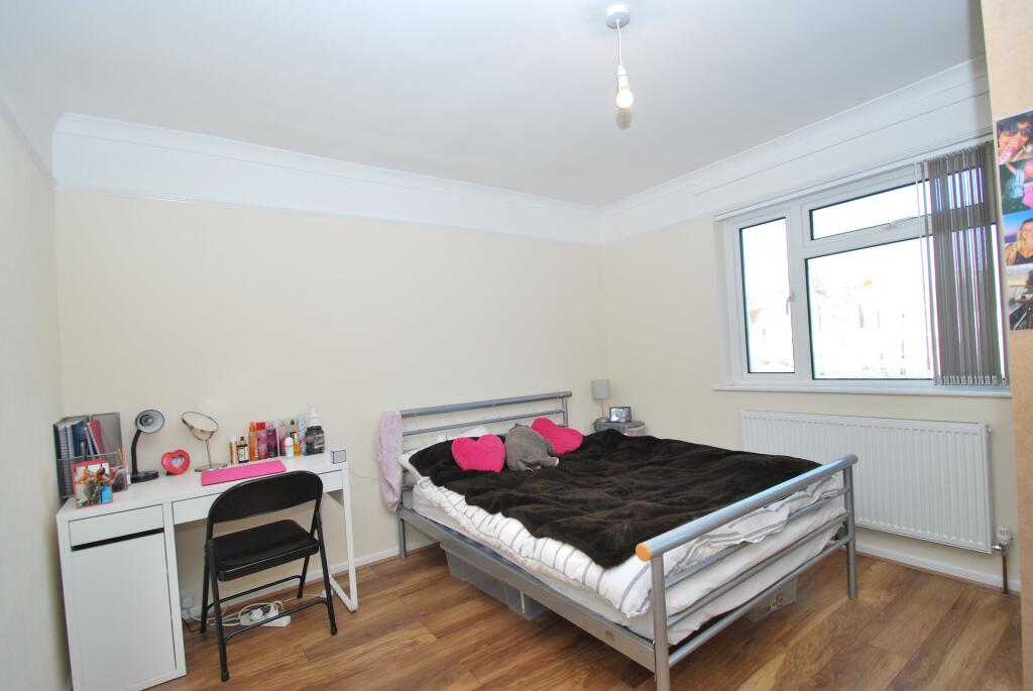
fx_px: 474
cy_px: 346
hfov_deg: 94.9
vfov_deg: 72.2
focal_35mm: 16
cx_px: 516
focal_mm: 11
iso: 200
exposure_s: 1/100
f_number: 5
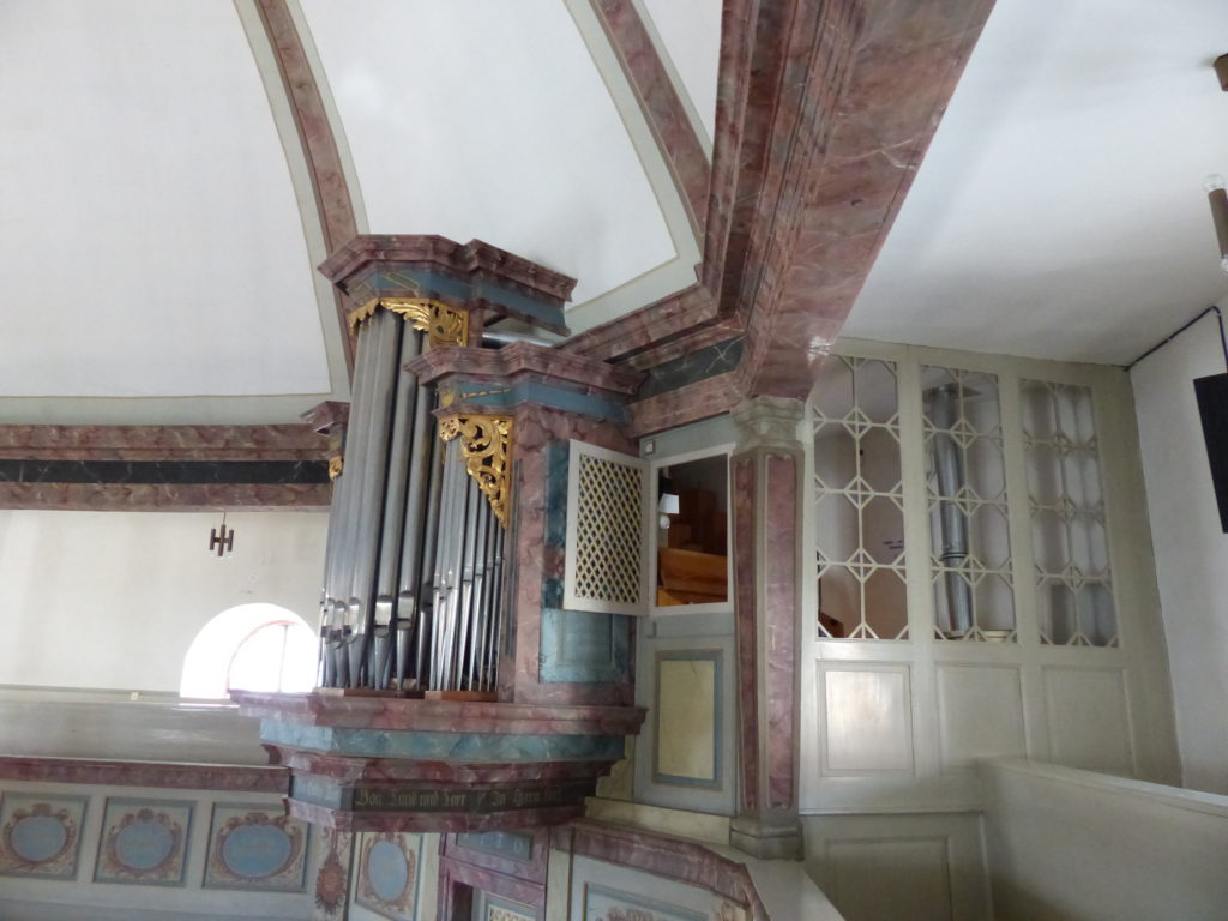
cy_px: 460
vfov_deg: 54.9
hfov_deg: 69.4
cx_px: 614
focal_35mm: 25
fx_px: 887
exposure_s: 1/30
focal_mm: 4.5
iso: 800
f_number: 2.8
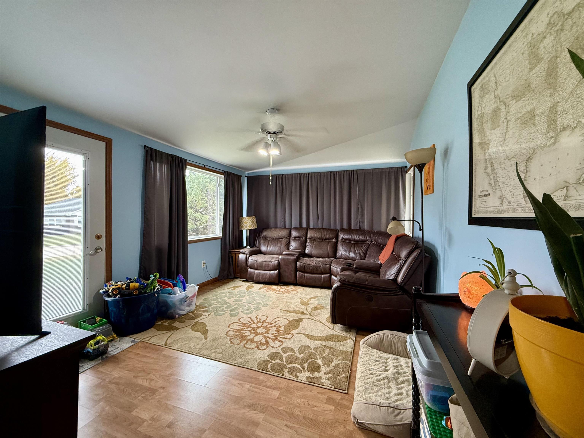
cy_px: 219
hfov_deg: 102.1
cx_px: 292
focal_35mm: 14
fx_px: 236
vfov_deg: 85.7
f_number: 2.2
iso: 320
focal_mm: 2.22
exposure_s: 1/60
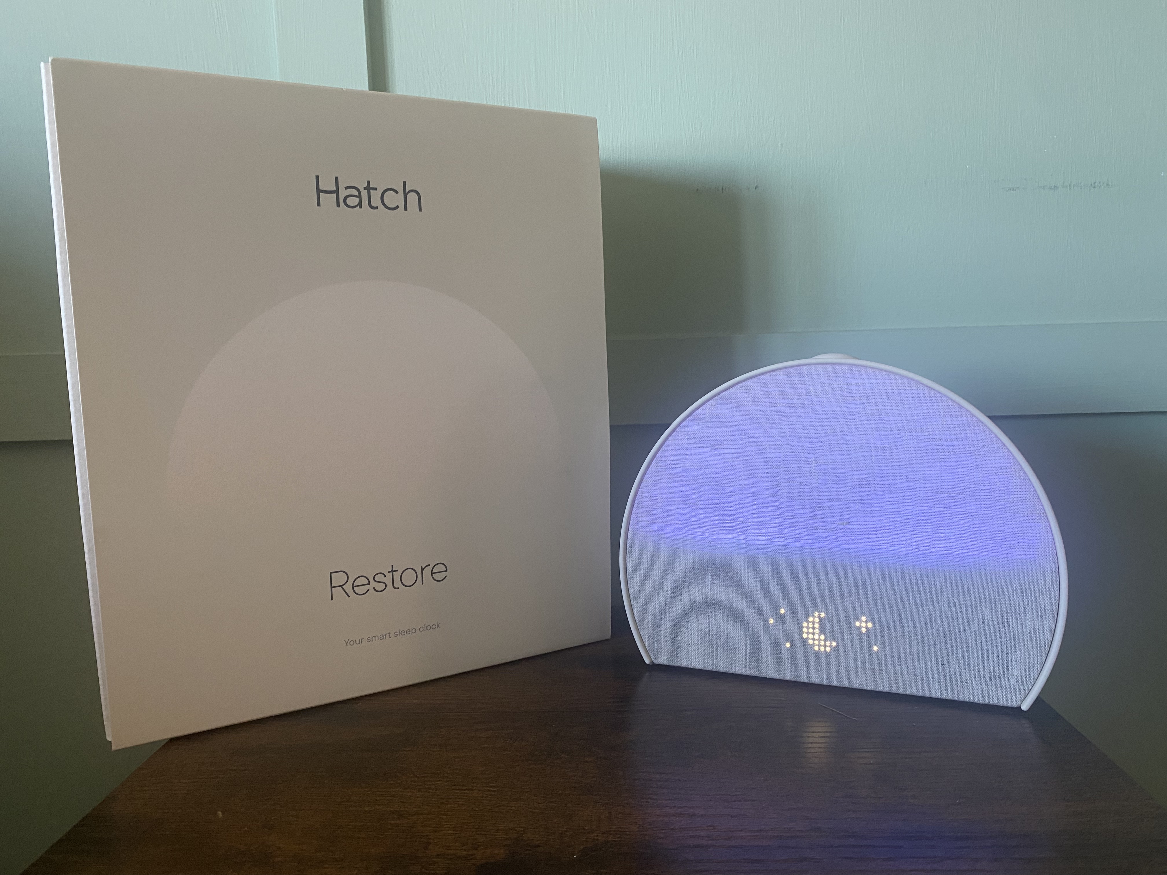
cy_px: 438
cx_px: 584
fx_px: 877
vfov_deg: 53.1
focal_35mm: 26
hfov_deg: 67.3
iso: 200
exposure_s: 1/60
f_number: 1.8
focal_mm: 4.25
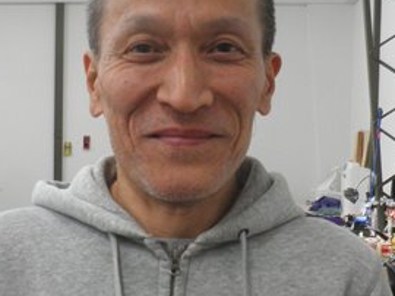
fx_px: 946
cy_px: 245
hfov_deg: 23.6
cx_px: 171
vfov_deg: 17.6
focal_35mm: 83
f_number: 3.2
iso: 160
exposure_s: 1/30
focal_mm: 5
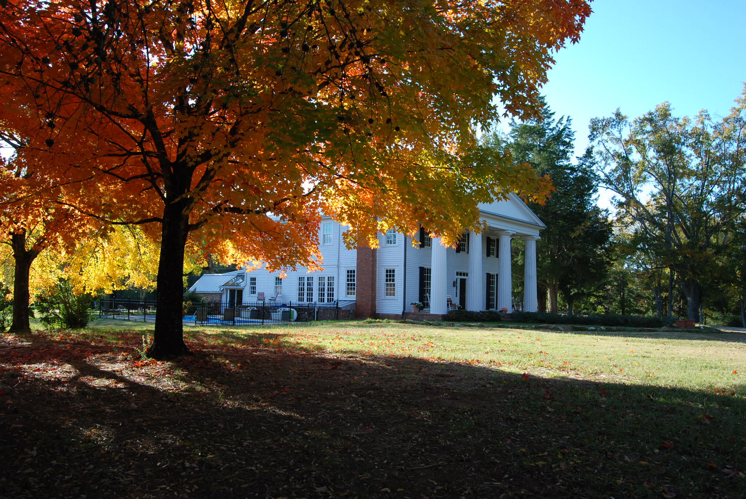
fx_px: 560
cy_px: 250
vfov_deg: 48.0
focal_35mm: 27
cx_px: 373
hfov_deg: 67.3
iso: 500
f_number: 9
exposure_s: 1/320
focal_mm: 18
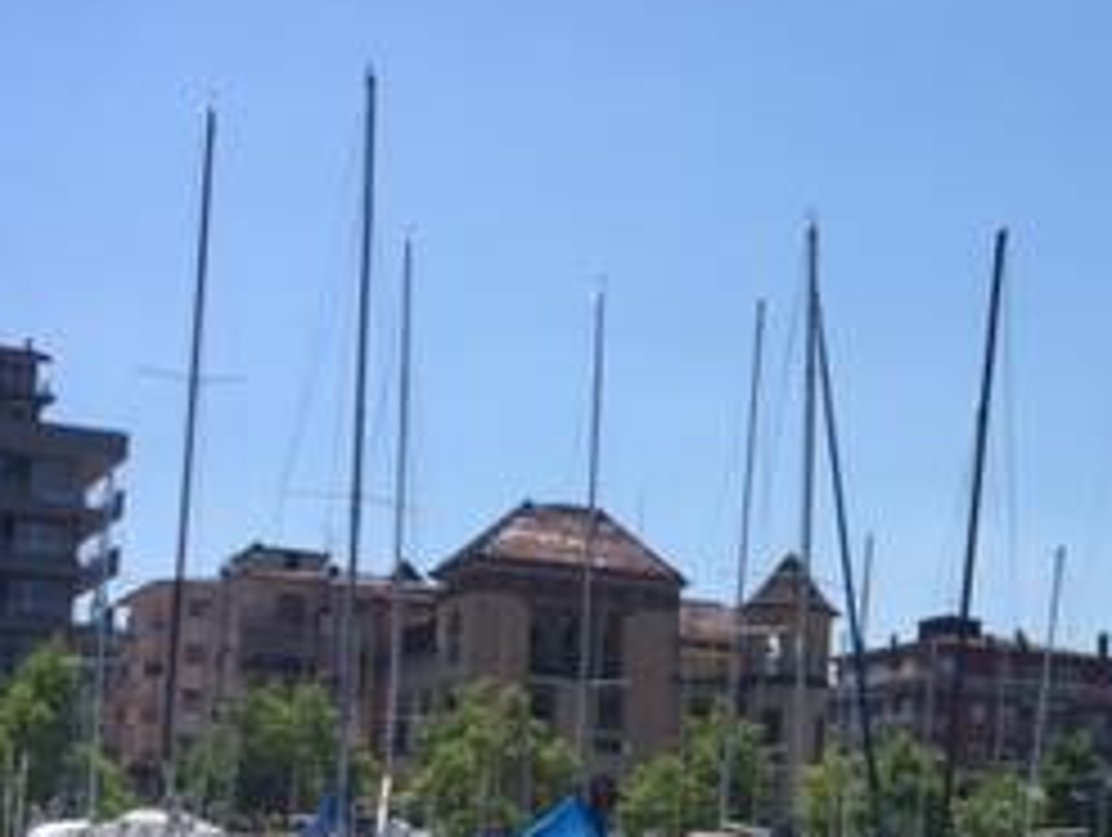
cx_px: 1112
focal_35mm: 75
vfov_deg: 19.5
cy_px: 652
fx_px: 2413
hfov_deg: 24.7
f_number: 2.2
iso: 32
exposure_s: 1/2326
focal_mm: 4.15
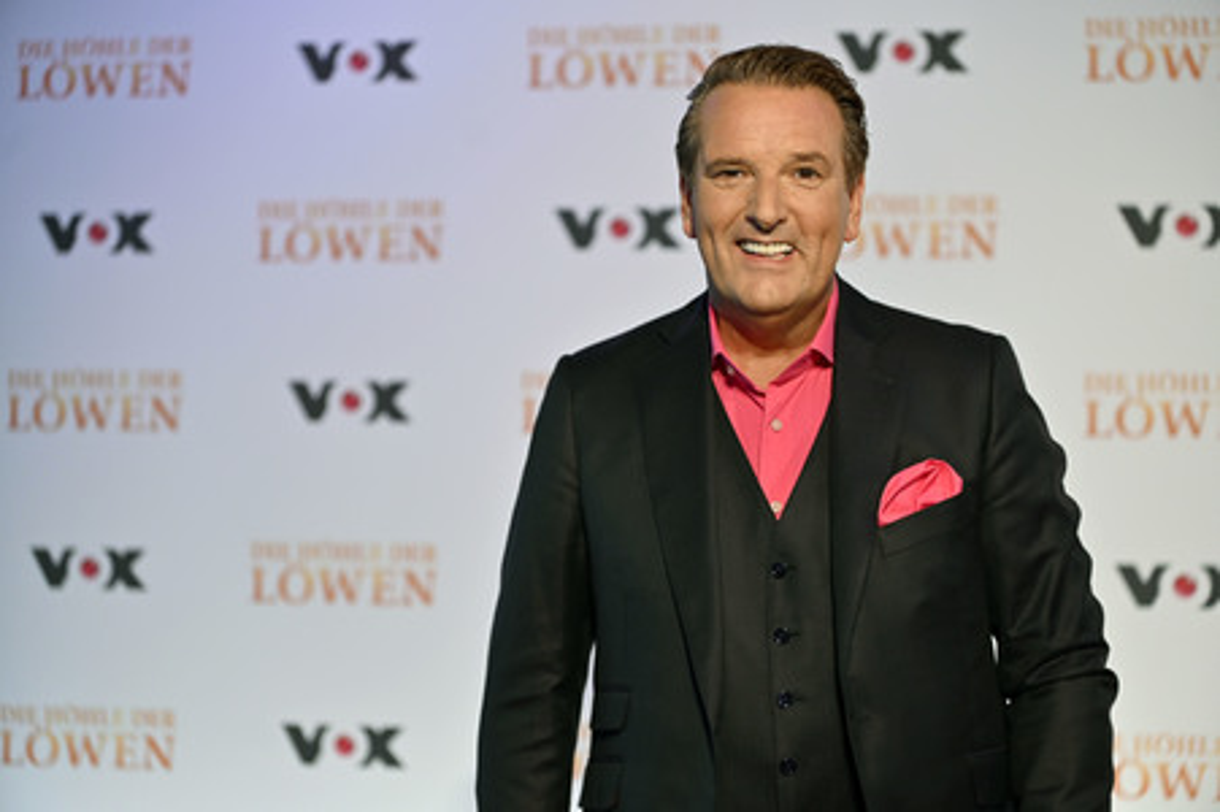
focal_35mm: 70
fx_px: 2370
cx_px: 610
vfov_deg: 19.4
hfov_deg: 28.9
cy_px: 406
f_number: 2.8
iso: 1250
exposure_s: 1/400
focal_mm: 70
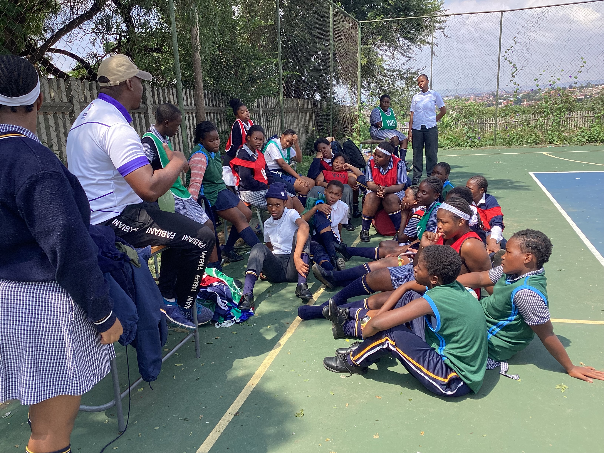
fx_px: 541
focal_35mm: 31
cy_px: 226
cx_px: 302
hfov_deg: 58.4
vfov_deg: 45.4
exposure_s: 1/381
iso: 25
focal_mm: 3.3
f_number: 2.4
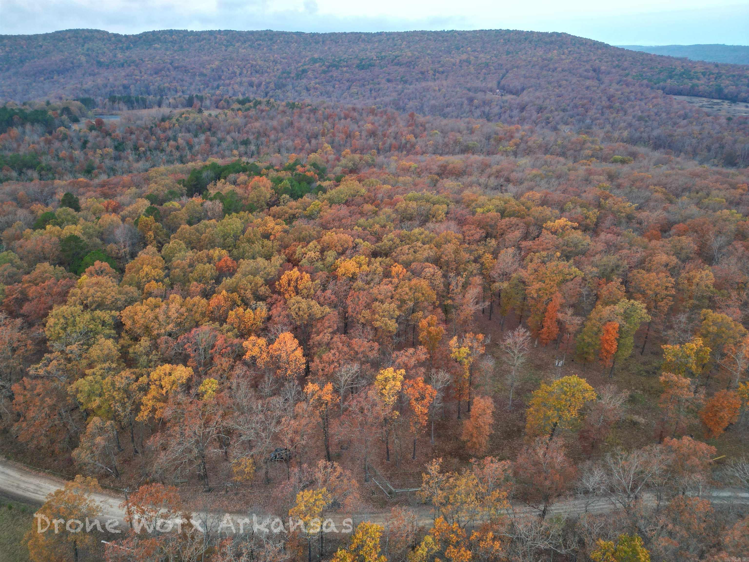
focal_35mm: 24
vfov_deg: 56.8
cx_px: 374
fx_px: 519
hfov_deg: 71.6
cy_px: 281
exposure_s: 1/15
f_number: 1.7
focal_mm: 6.72
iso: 110
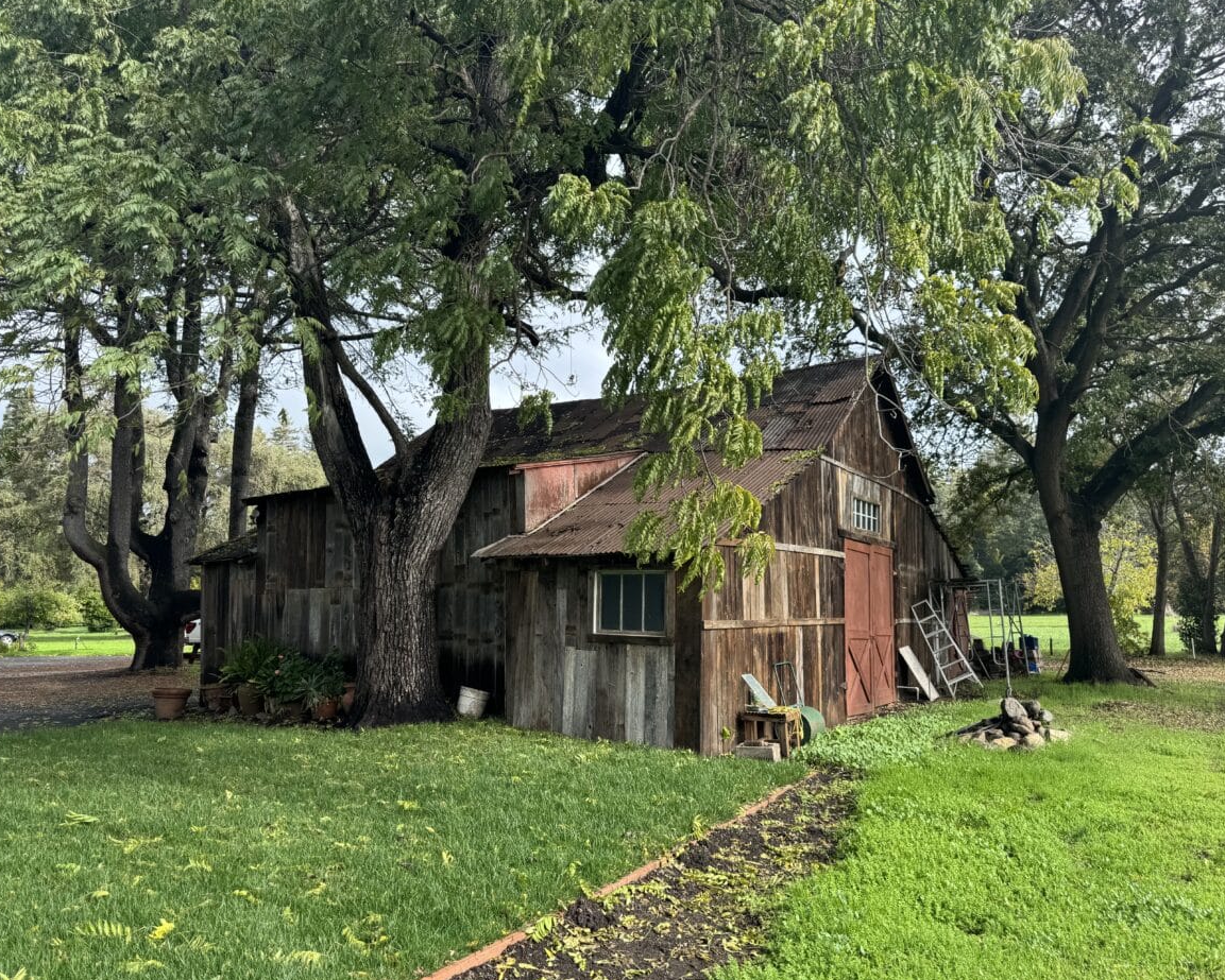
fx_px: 943
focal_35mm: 26
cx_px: 564
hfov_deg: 65.9
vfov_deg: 54.9
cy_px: 484
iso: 80
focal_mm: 6.76
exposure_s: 1/1238
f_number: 1.78
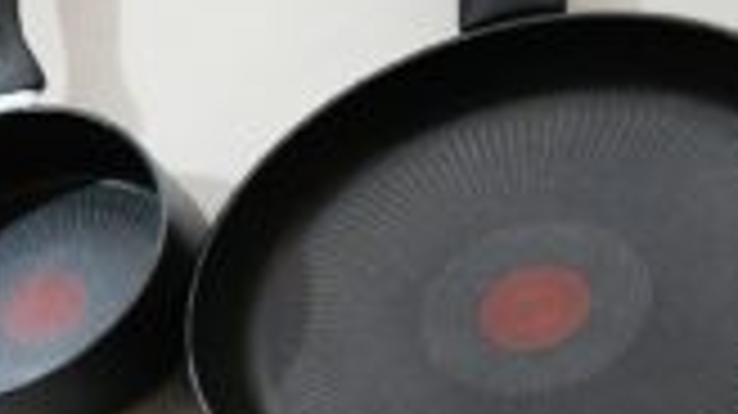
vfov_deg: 11.6
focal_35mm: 98
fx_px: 1916
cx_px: -1426
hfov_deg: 11.8
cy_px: 684
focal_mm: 10
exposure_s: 1/20
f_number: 4.5
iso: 560
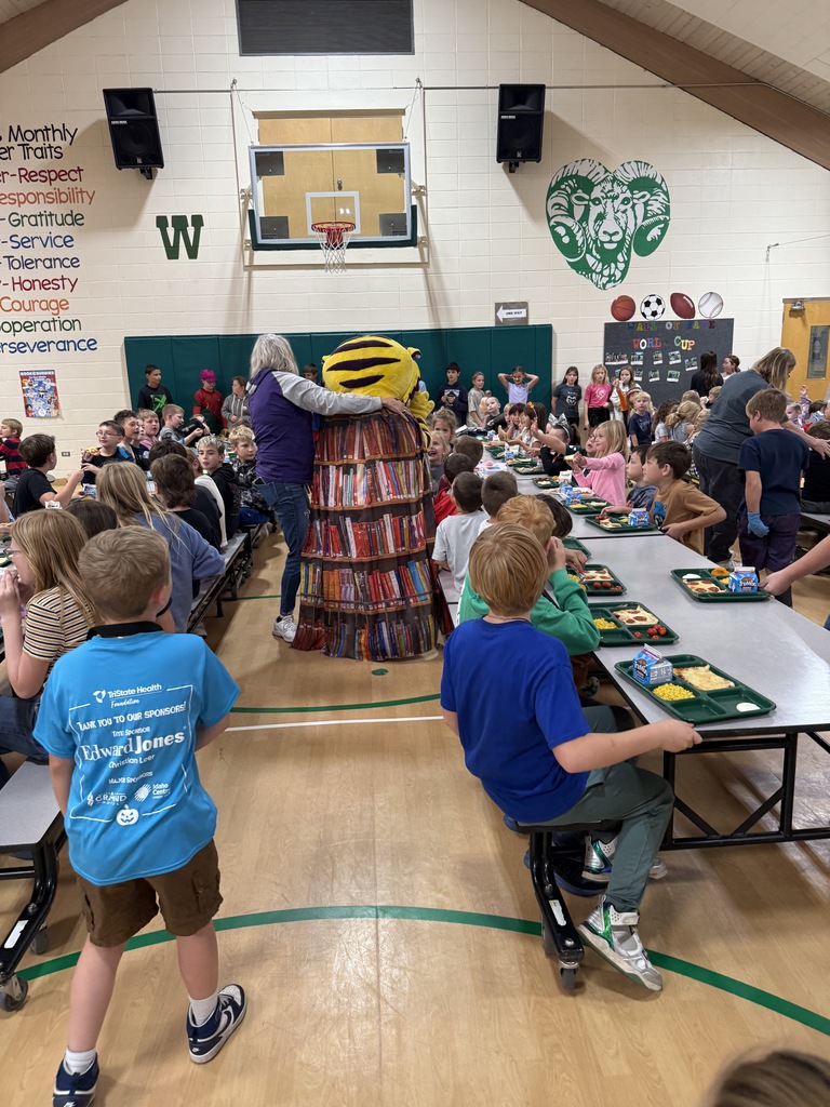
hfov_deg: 56.8
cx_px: 415
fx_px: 767
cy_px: 554
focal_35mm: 24
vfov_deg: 71.6
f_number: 1.78
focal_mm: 6.76
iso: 160
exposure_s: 1/121
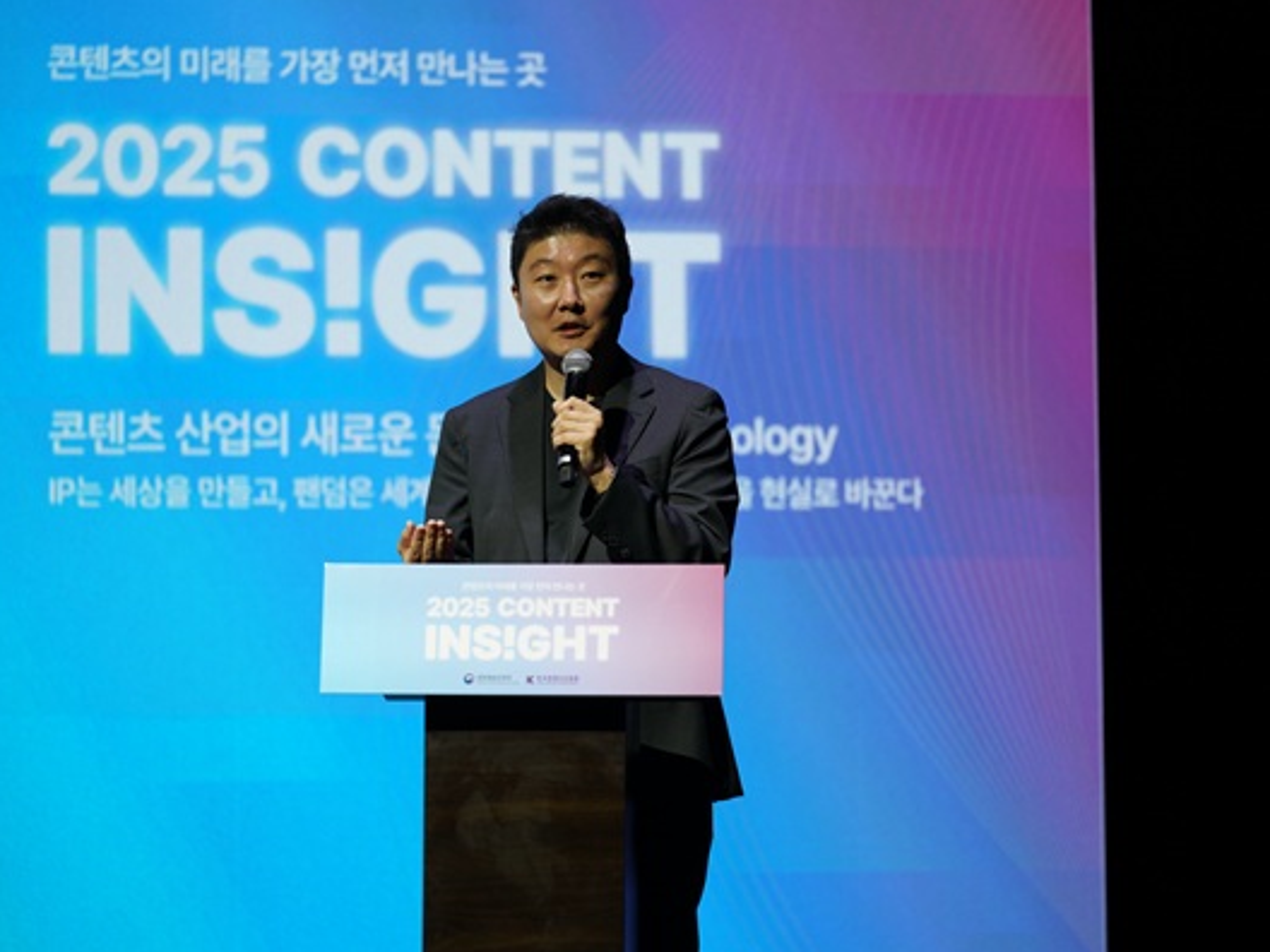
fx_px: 6017
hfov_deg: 12.0
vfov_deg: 9.1
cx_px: 618
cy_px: 474
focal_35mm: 164
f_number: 2
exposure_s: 1/160
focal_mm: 150
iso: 100
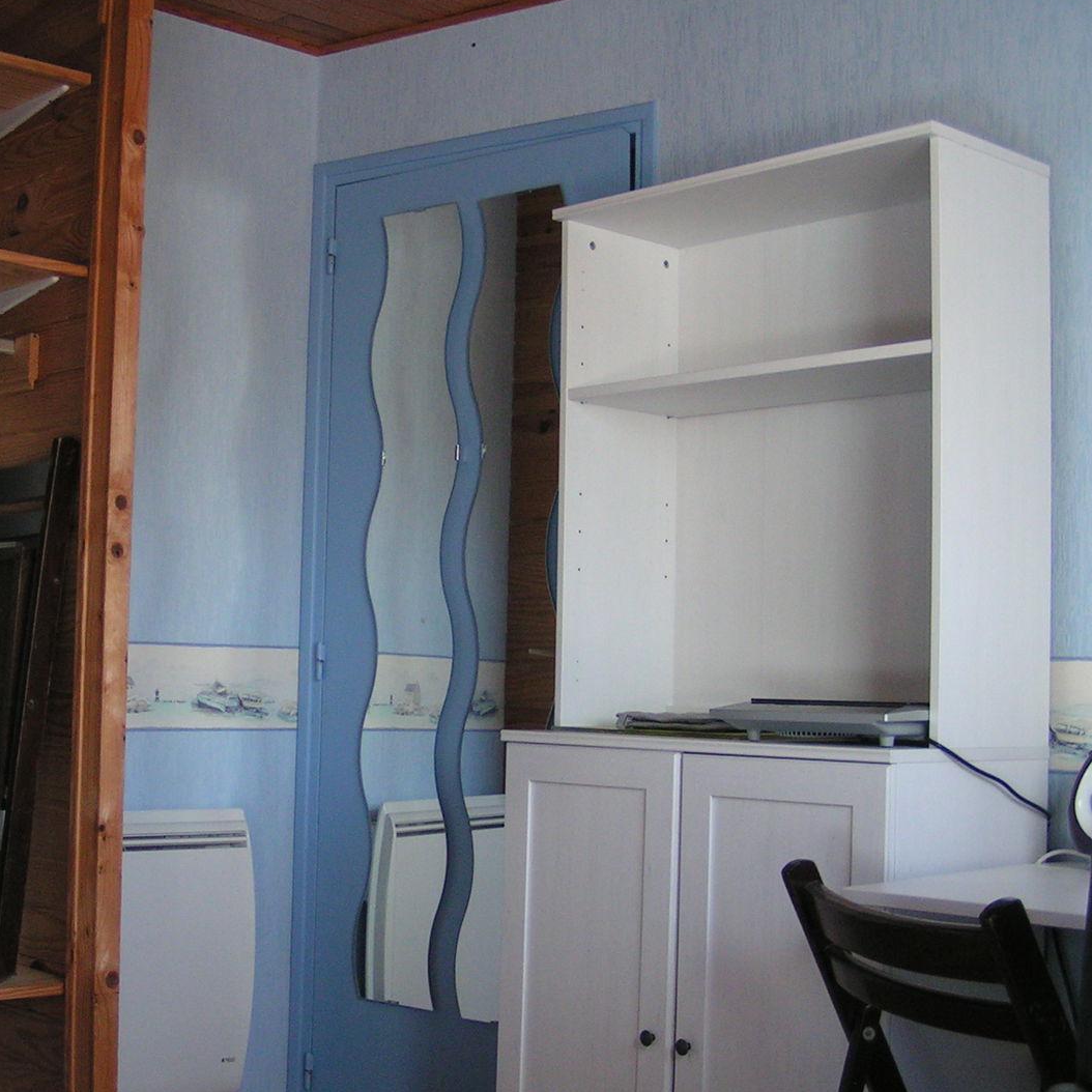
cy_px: 605
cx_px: 313
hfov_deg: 32.9
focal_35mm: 51
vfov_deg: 33.4
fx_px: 1820
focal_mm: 5.8
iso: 100
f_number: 2.8
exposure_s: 1/40
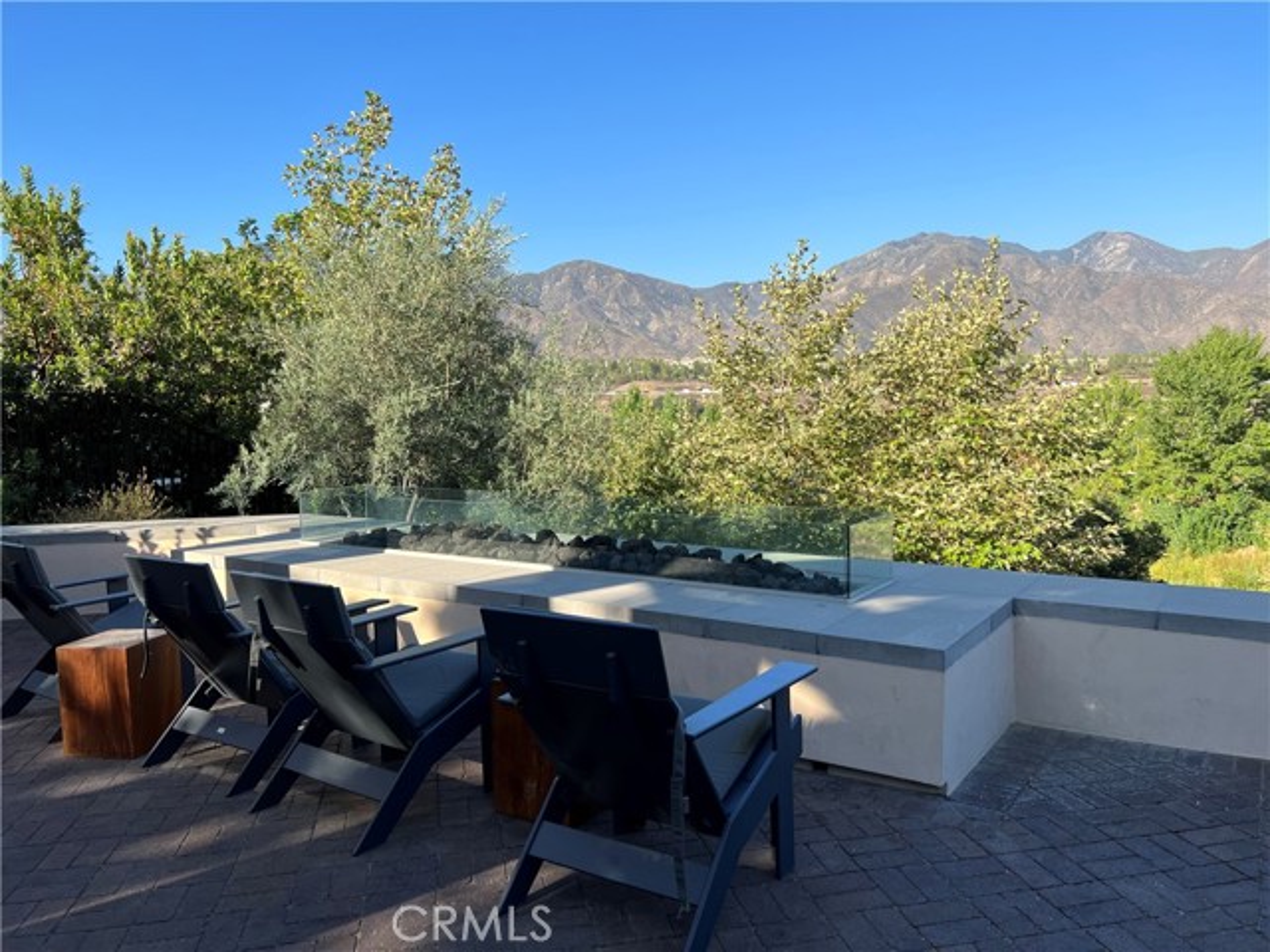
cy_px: 476
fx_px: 954
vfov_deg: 53.1
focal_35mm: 26
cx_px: 635
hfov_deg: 67.3
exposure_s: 1/2208
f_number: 1.5
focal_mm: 5.7
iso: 50
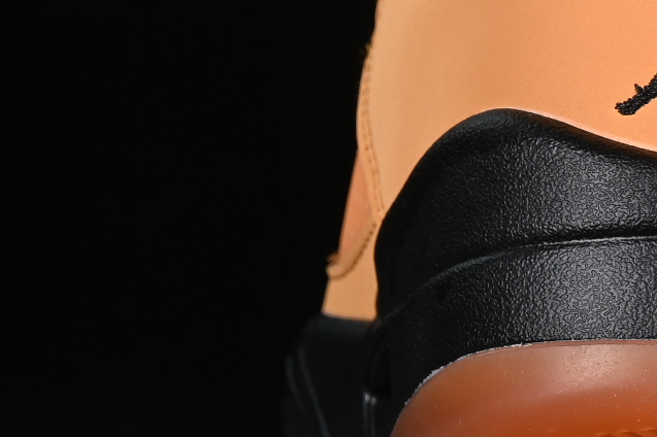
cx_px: 1018
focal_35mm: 328
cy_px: -101
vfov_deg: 4.2
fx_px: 5983
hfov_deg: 6.2
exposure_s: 1/80
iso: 160
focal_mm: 50
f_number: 7.1
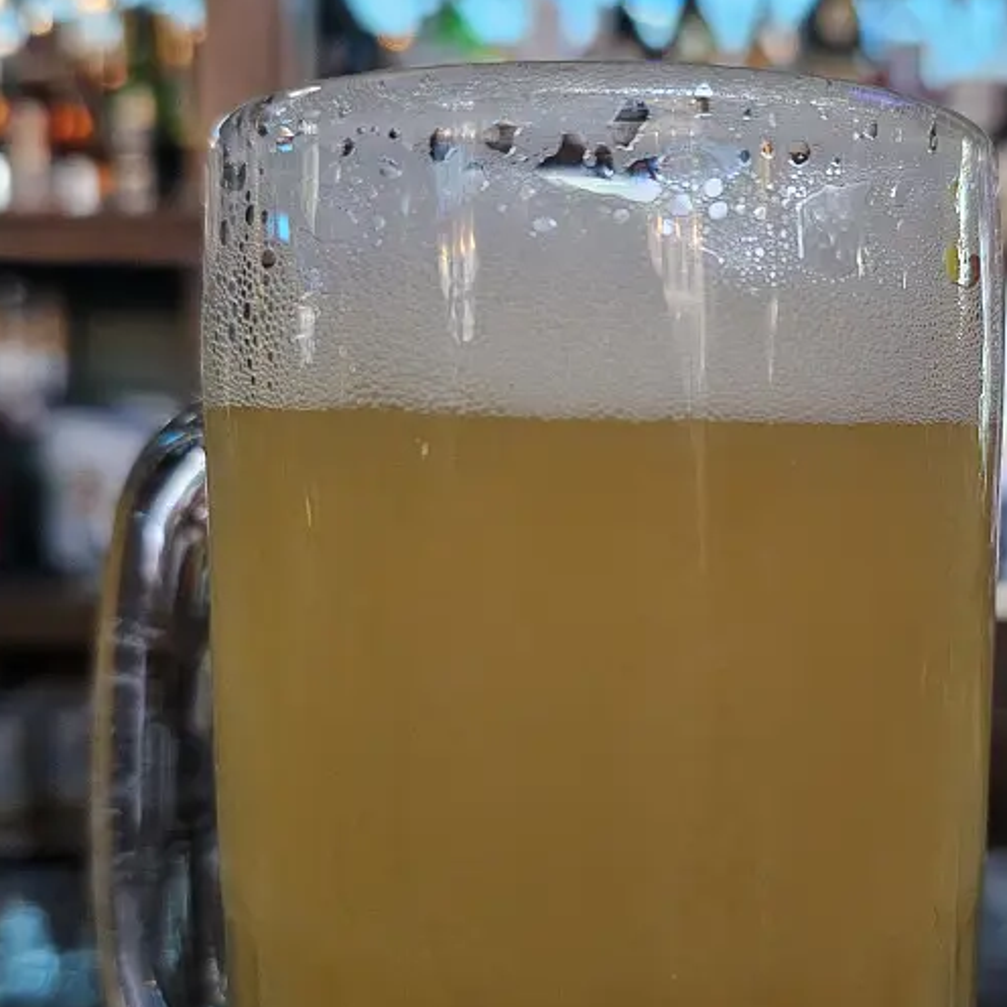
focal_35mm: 42
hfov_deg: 39.5
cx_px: 678
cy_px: 558
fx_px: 1382
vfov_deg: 40.0
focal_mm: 6.3
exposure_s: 1/24
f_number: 1.7
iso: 640
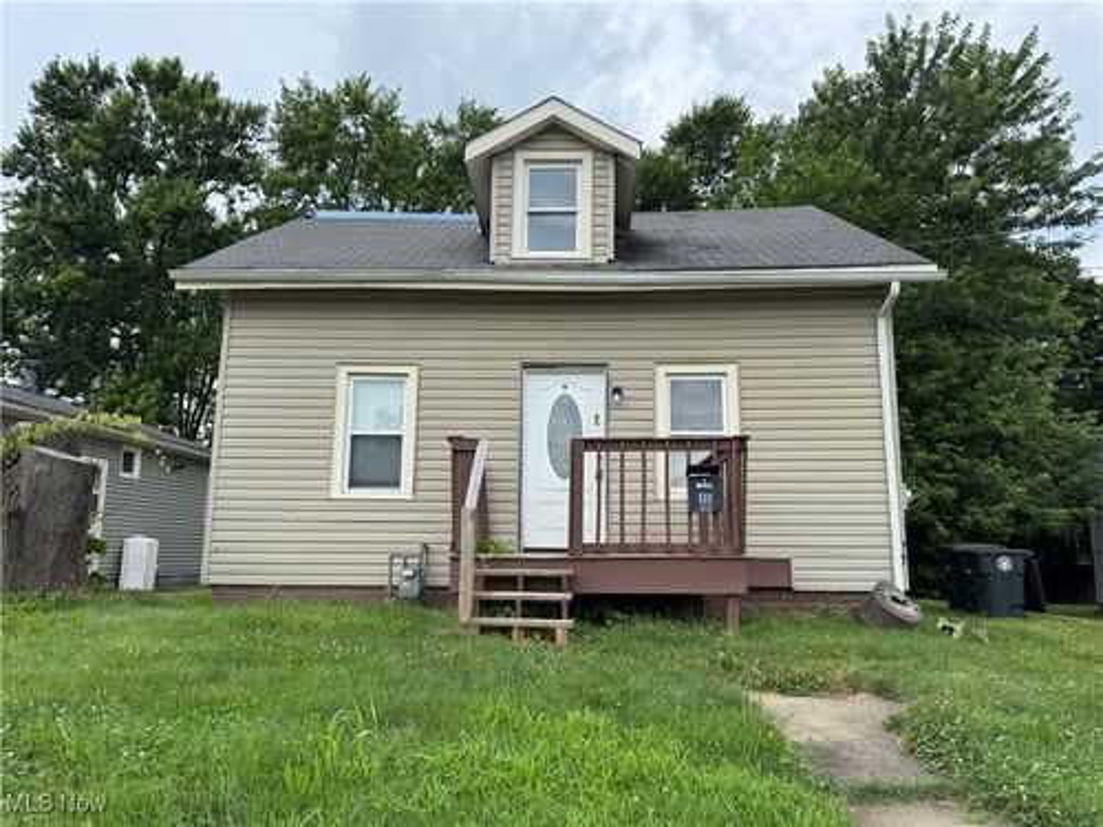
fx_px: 765
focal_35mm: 24
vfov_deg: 56.8
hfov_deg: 71.6
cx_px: 552
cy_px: 414
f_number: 1.78
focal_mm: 6.76
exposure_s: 1/2105
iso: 80
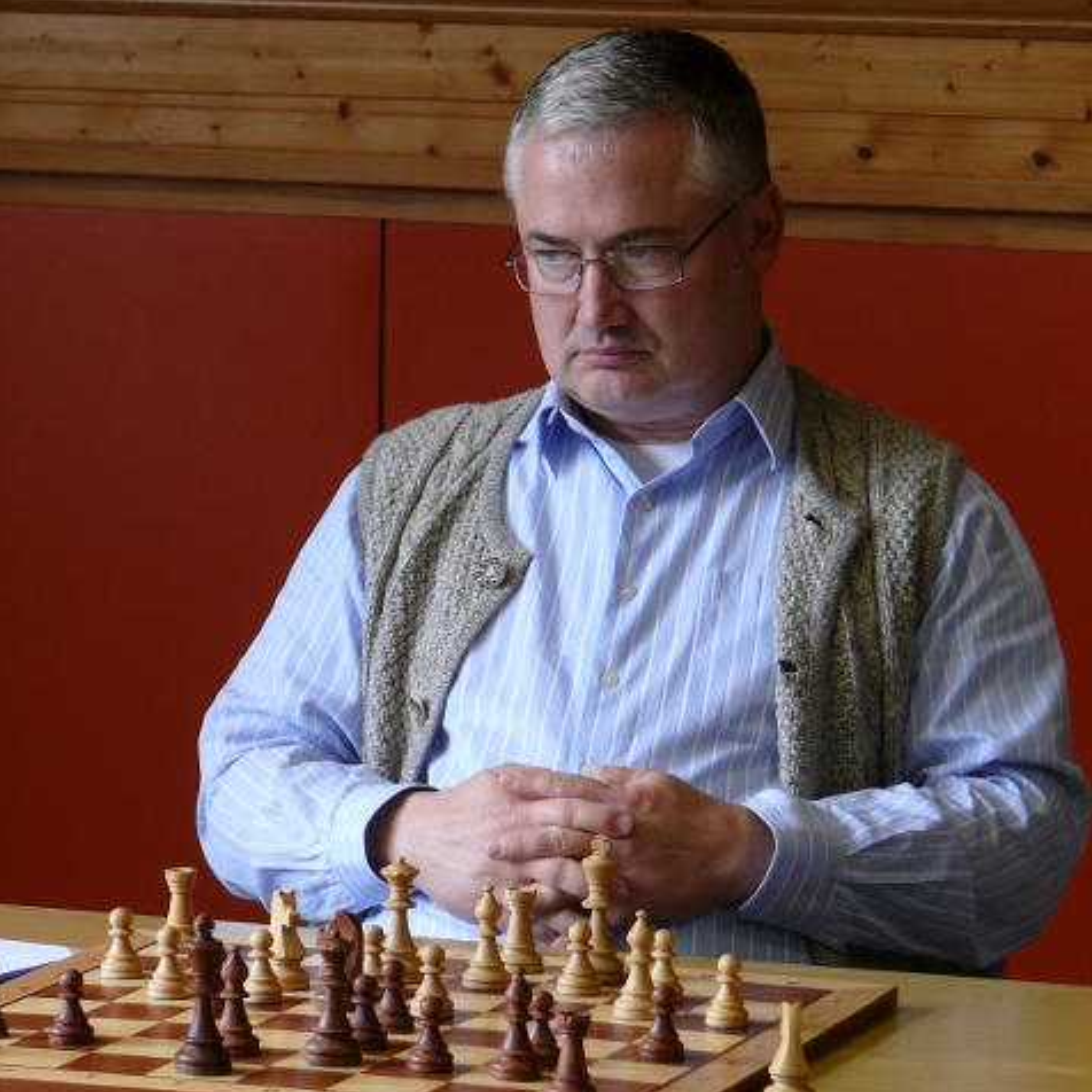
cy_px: 548
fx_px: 7174
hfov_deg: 8.7
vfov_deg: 8.7
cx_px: 544
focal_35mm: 201
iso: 125
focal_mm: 32
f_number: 3.6
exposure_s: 1/30
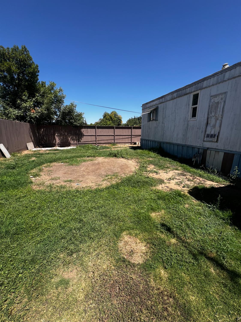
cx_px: 120
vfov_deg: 106.2
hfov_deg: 89.9
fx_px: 121
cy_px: 161
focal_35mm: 13
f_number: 1.8
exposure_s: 1/1488
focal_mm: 1.57
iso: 32
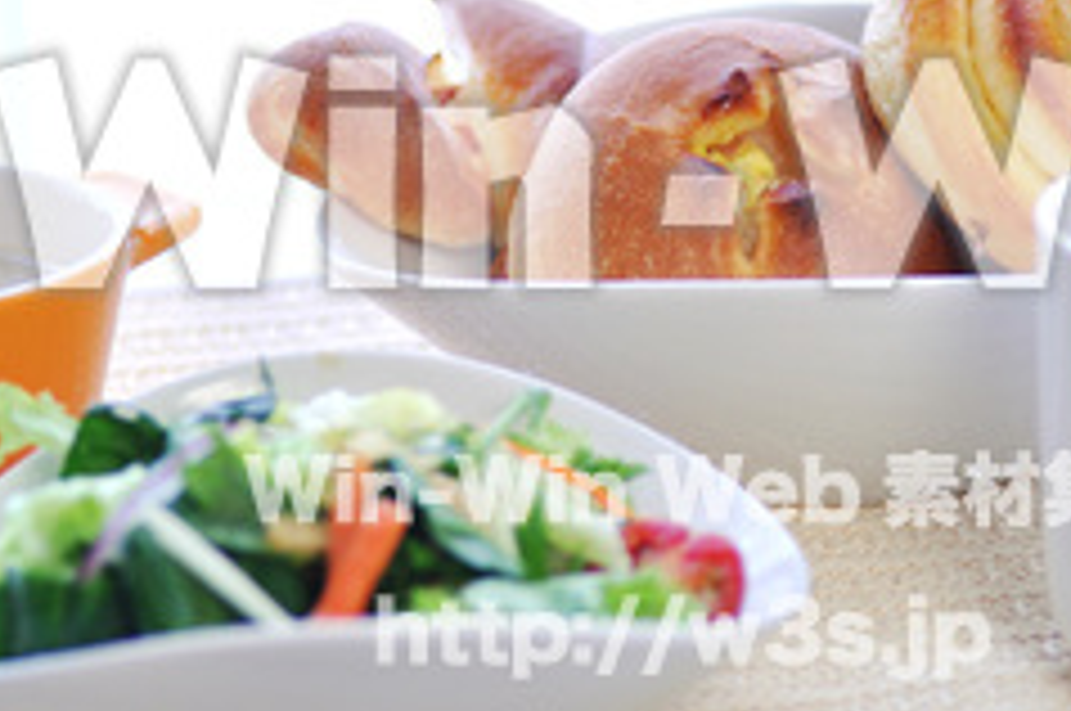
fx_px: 7427
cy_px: 216
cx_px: 688
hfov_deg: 8.2
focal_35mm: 250
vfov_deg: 5.5
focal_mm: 90
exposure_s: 1/40
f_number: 3.2
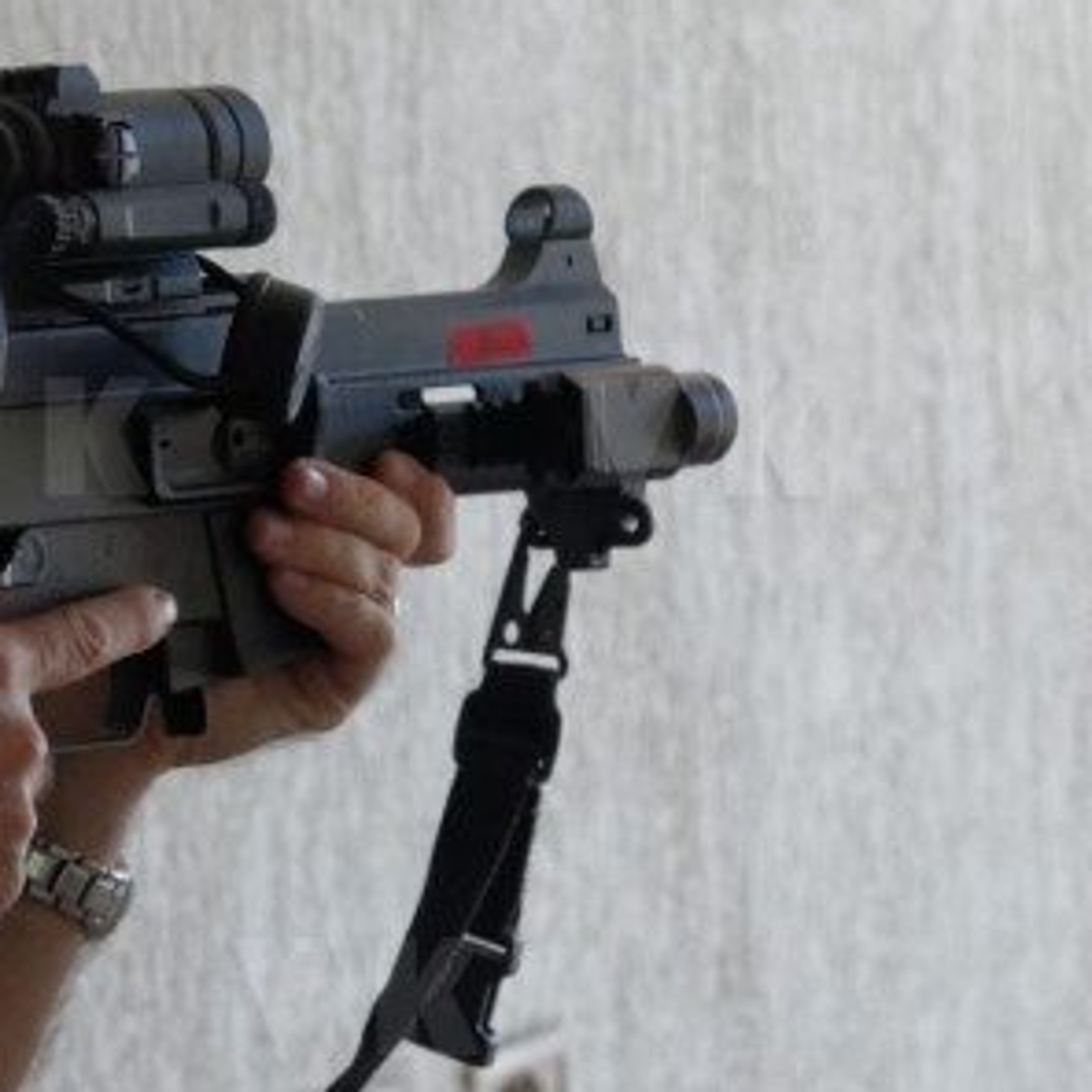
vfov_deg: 3.8
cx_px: -325
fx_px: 16566
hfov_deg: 3.8
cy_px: 550
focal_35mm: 464
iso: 2000
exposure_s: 1/250
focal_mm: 135
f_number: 6.3
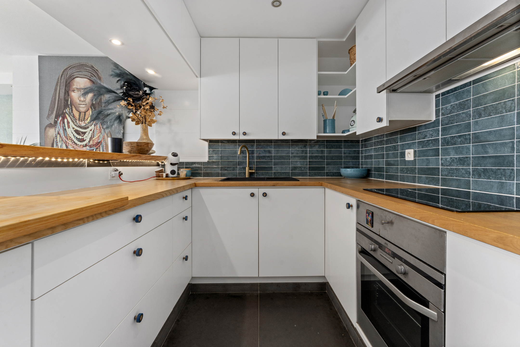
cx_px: 260
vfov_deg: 78.8
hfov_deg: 101.9
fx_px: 211
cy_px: 174
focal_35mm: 15
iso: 250
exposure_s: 1/20
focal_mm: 14.6
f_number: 9
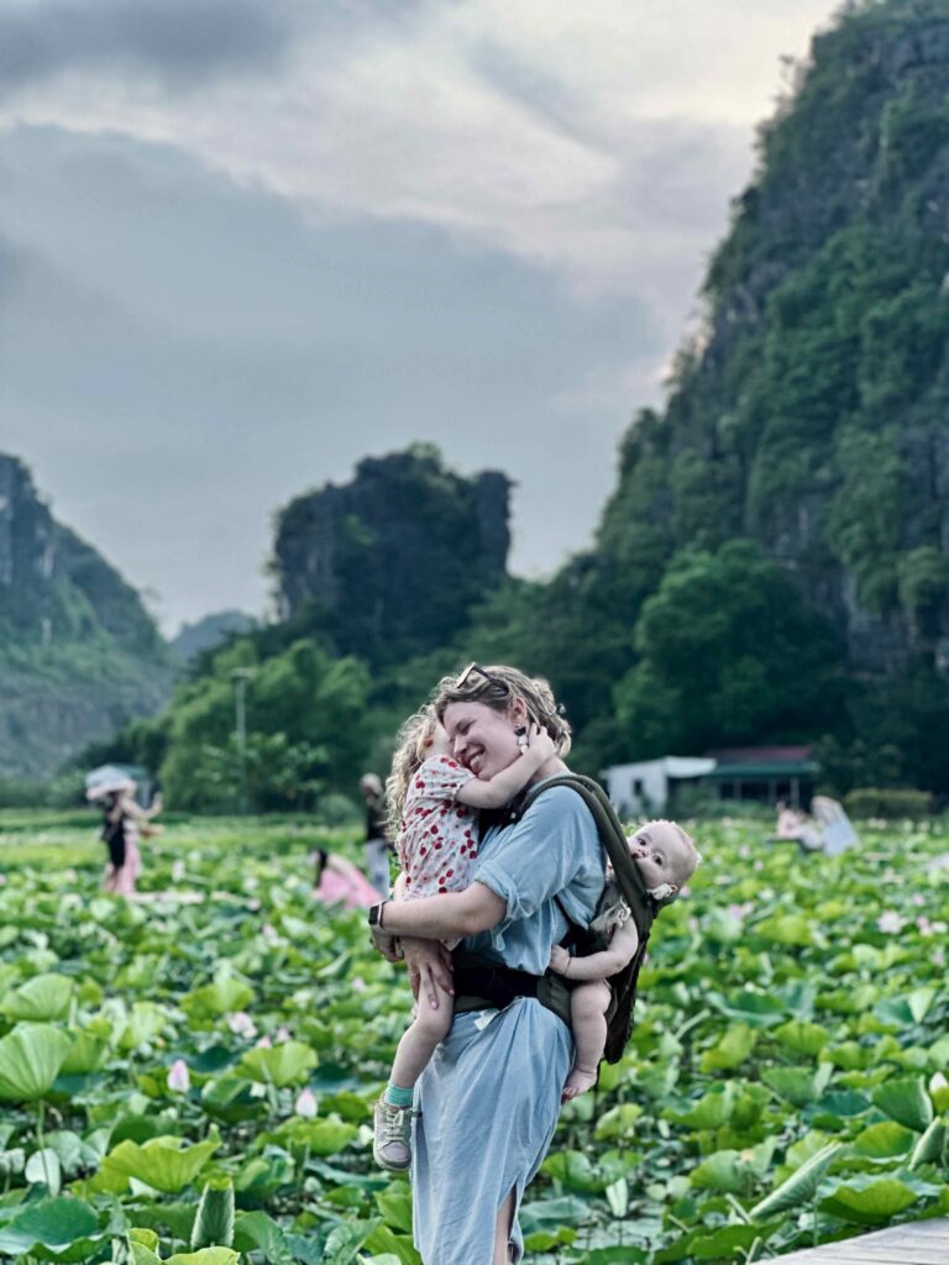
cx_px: 474
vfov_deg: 25.3
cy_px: 632
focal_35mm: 77
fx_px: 2815
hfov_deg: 19.1
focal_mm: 9
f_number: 2.8
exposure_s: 1/40
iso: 200
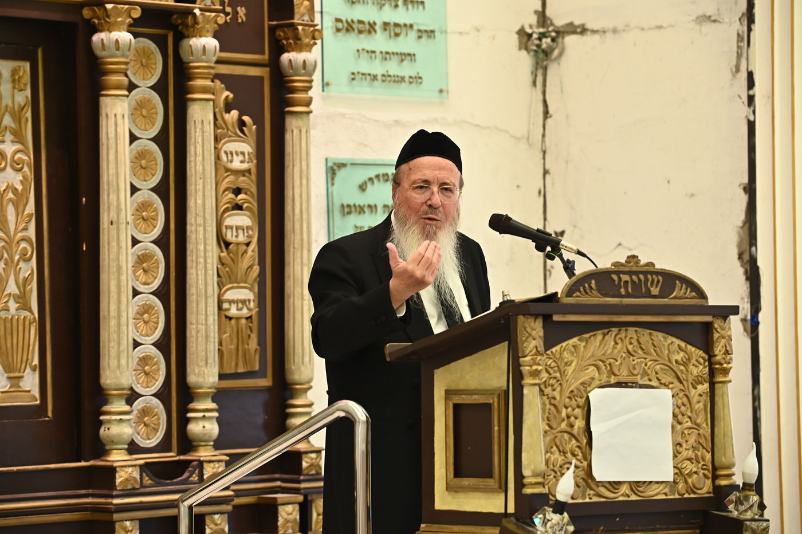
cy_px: 267
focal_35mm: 155
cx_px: 401
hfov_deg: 13.3
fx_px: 3451
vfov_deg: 8.8
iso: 2500
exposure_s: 1/160
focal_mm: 155
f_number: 6.3
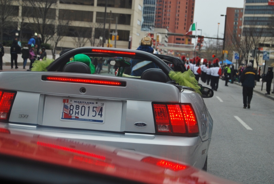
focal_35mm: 82
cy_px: 92
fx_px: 629
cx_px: 137
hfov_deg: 24.6
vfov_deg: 16.6
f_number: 5.6
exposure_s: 1/125
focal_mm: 55
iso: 200
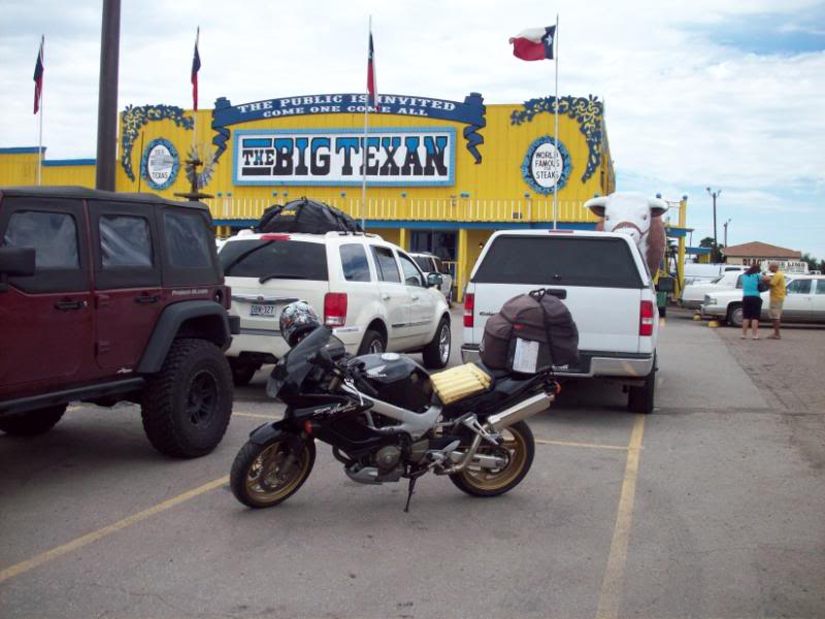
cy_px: 310
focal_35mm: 37
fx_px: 882
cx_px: 412
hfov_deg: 50.1
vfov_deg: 38.7
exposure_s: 1/294
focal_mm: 6.2
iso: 80
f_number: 5.6
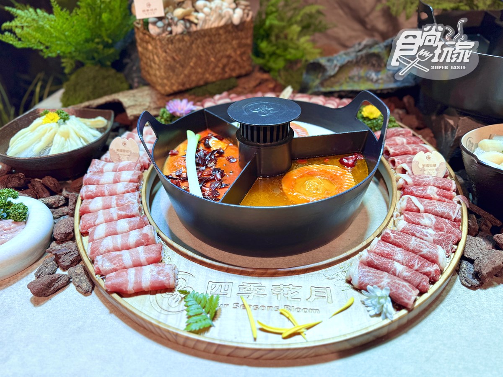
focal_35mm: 24
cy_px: 188
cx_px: 252
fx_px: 349
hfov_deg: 71.6
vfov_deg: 56.8
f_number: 1.78
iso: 64
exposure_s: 1/120
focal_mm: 6.76
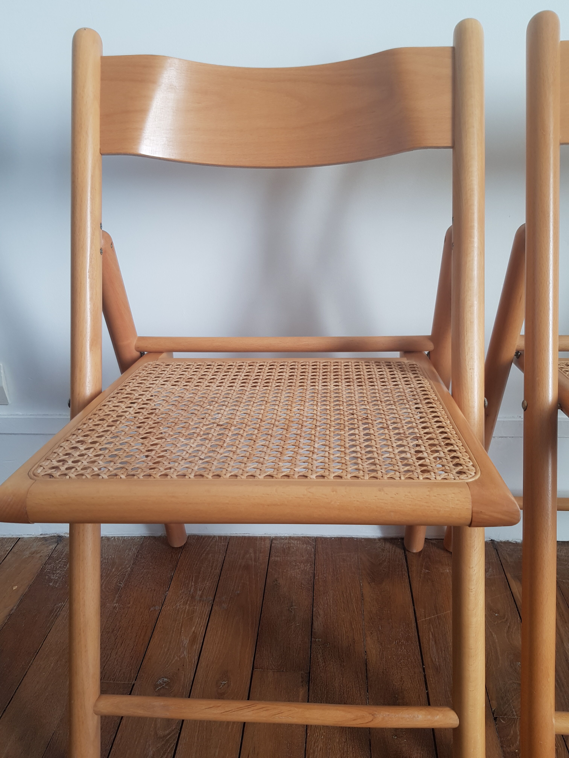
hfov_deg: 53.1
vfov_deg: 67.3
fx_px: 570
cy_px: 379
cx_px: 284
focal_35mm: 26
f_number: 1.7
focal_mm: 4.2
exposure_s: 1/50
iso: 50
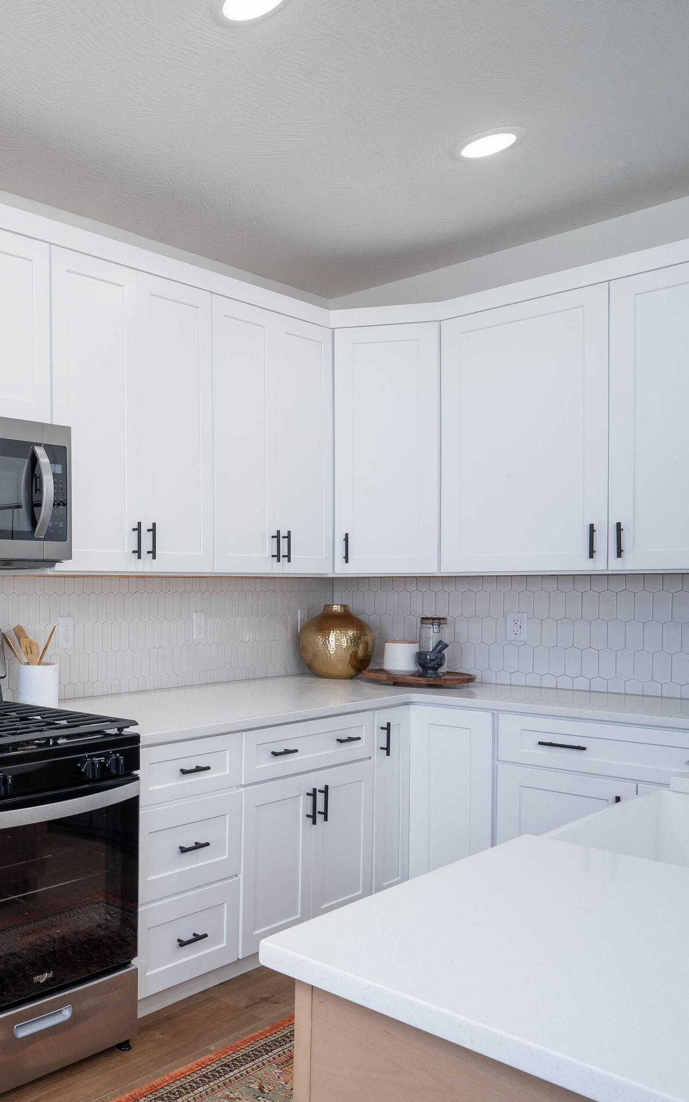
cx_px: -182
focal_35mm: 26
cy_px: 570
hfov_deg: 35.0
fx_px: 781
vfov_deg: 70.4
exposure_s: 1/125
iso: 400
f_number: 9
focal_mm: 16
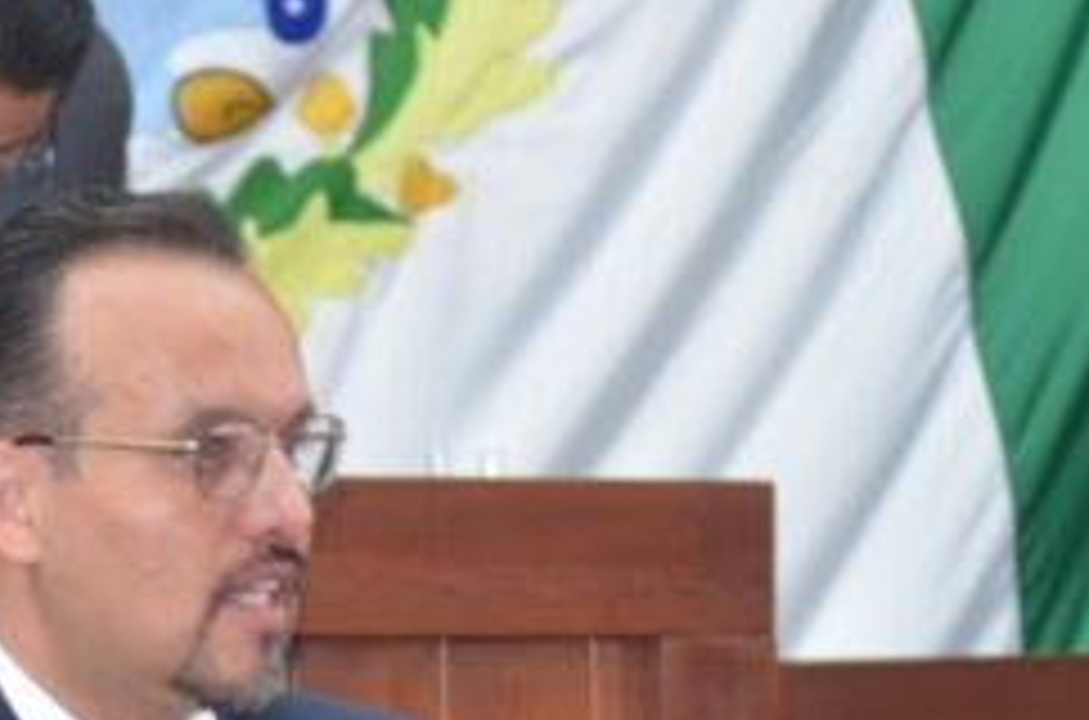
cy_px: 808
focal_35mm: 477
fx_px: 14392
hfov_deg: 4.3
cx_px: 454
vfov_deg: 2.9
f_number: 4
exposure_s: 1/60
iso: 800
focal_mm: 100
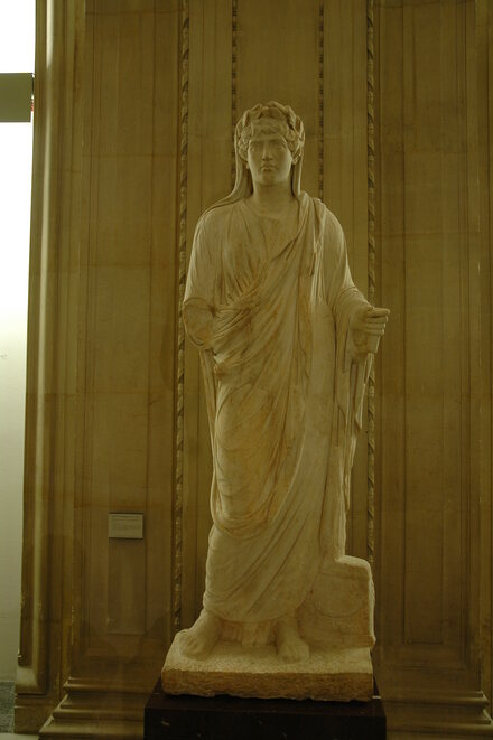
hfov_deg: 36.8
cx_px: 246
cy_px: 370
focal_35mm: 36
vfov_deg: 53.2
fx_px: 740
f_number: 3.8
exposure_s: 1/15
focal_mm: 24
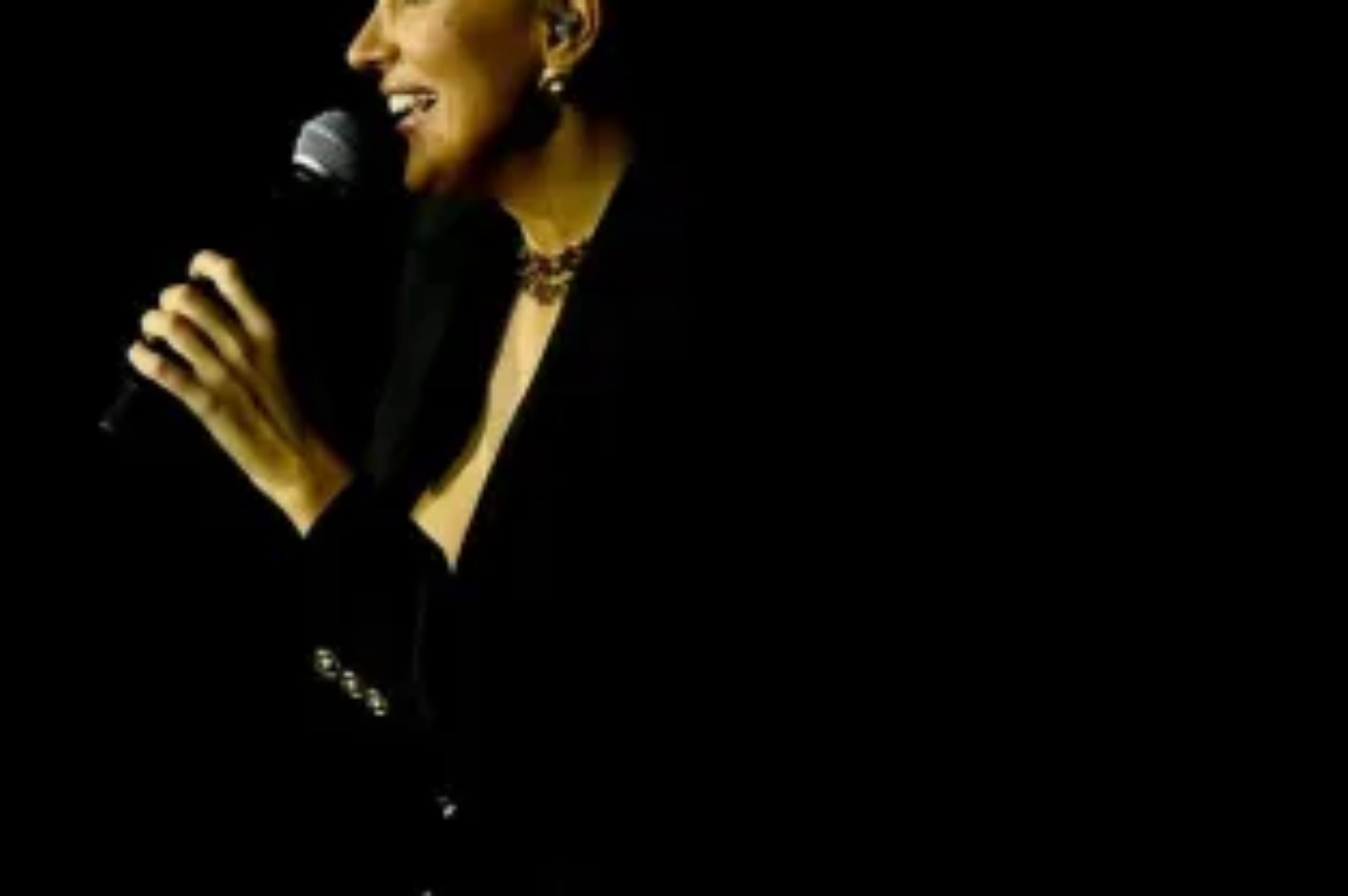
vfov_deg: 1.4
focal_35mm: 973
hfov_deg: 2.1
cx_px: -159
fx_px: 36395
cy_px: 655
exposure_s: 1/500
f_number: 2.8
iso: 4000
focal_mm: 400
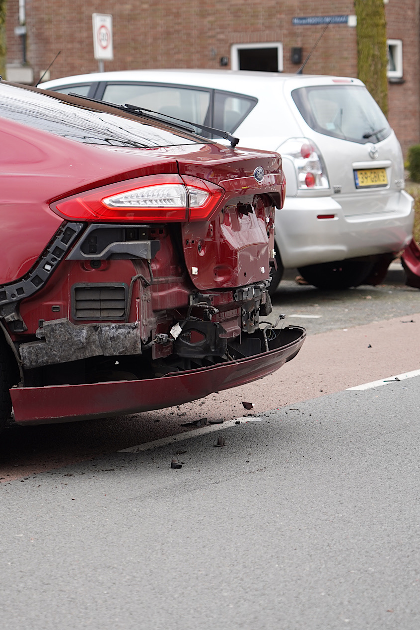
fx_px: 2065
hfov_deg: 11.6
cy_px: 317
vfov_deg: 17.3
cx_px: 128
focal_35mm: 118
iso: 250
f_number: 4
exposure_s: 1/160
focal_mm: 78
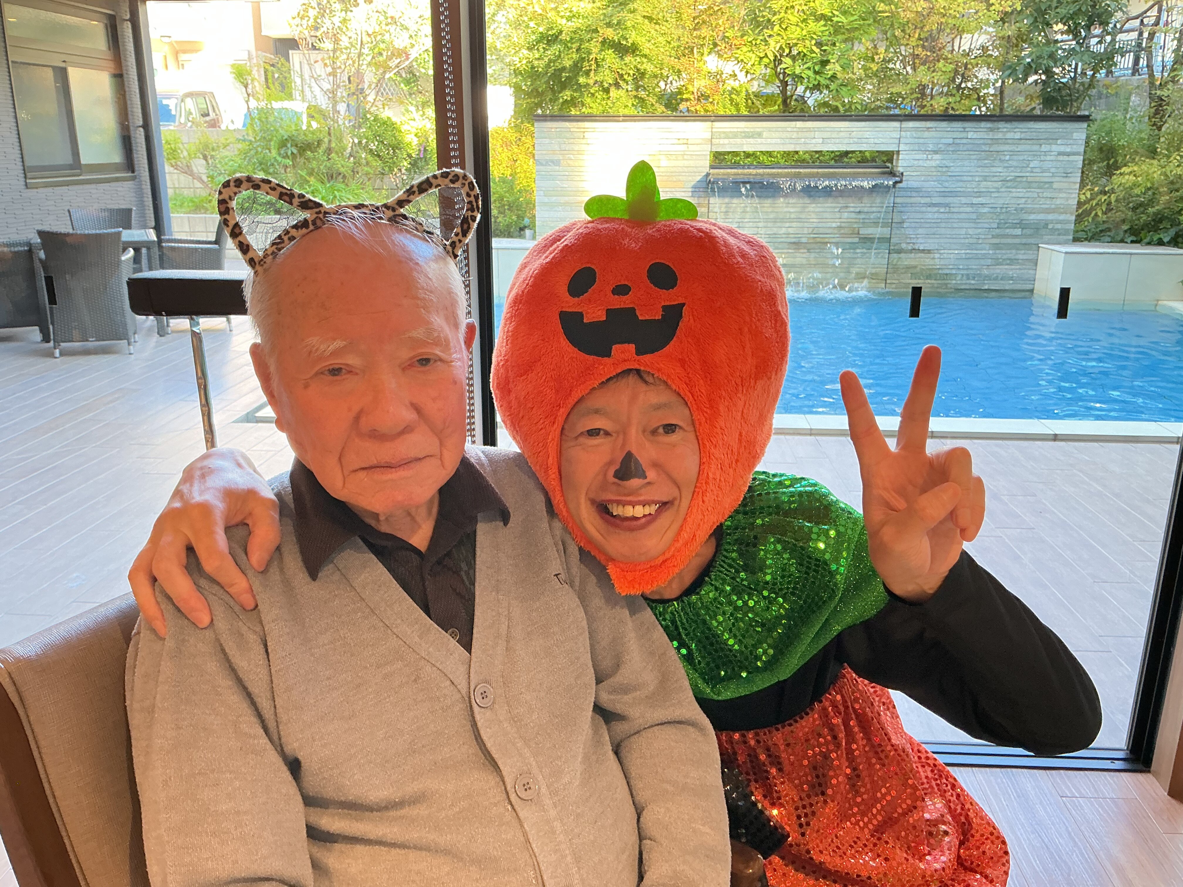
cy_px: 444
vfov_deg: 48.2
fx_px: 991
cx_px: 592
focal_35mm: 29
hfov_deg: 61.7
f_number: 1.8
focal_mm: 3
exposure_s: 1/50
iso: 80
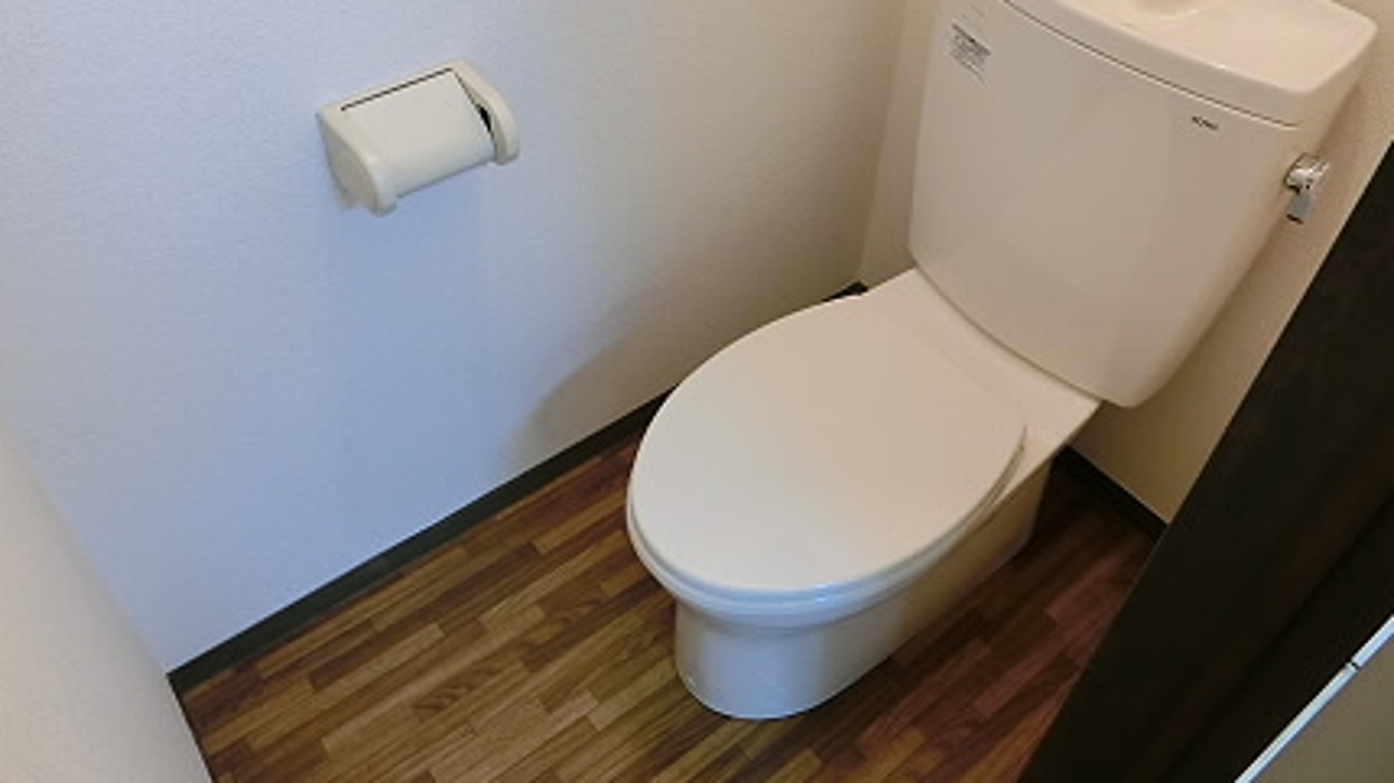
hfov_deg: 67.9
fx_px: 1035
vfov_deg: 40.9
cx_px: 694
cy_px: 262
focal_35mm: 28
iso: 400
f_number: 2.8
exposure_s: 1/50
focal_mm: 5.4
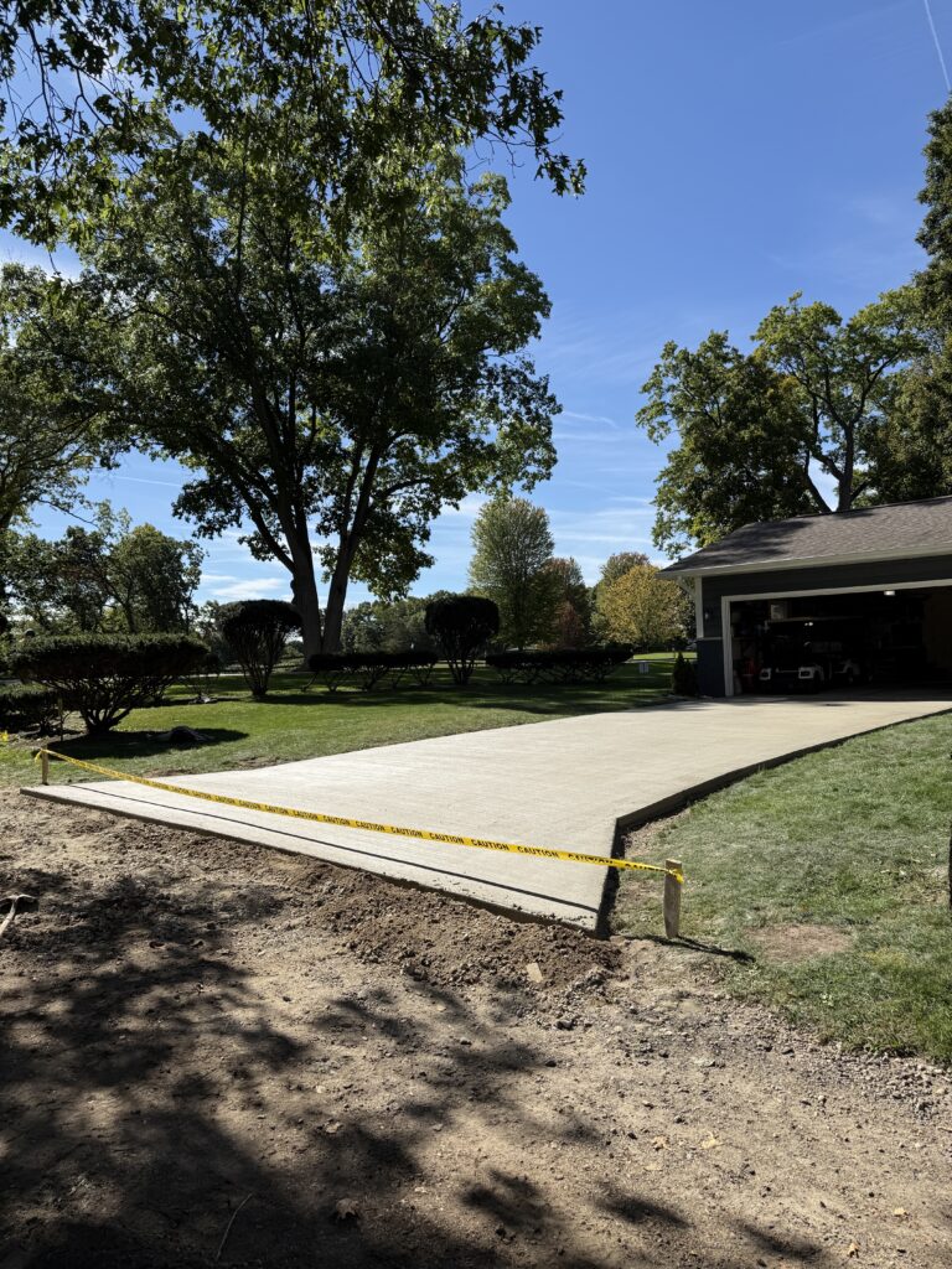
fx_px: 880
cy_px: 634
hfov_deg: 56.8
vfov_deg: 71.6
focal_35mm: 24
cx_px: 476
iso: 80
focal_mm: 6.76
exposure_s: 1/4167
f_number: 1.78
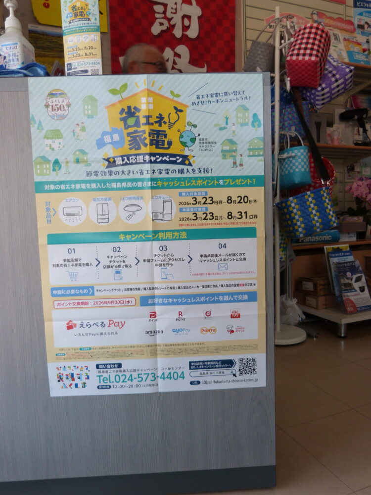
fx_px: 357
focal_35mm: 25
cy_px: 248
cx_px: 186
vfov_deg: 69.4
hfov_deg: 54.9
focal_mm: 4.5
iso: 100
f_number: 2.8
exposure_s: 1/60
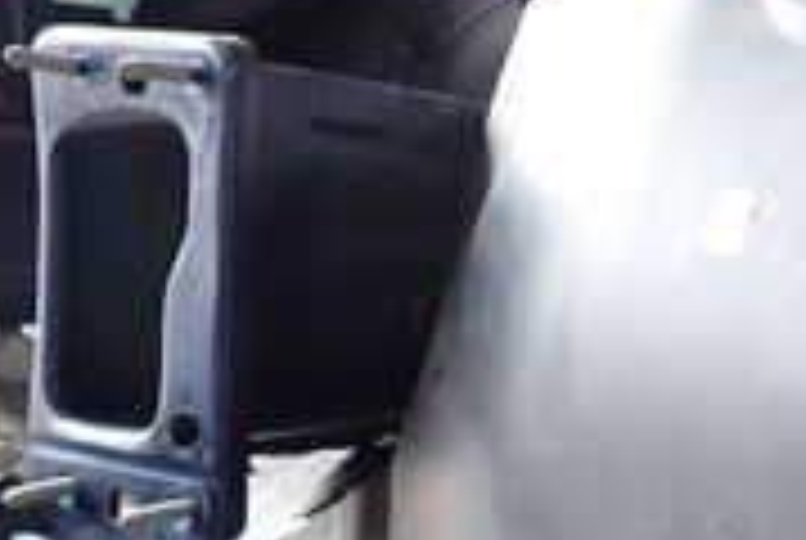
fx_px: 1951
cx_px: 689
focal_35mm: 87
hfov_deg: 22.9
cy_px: 518
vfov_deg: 15.5
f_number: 2
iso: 100
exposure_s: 1/60
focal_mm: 4.5
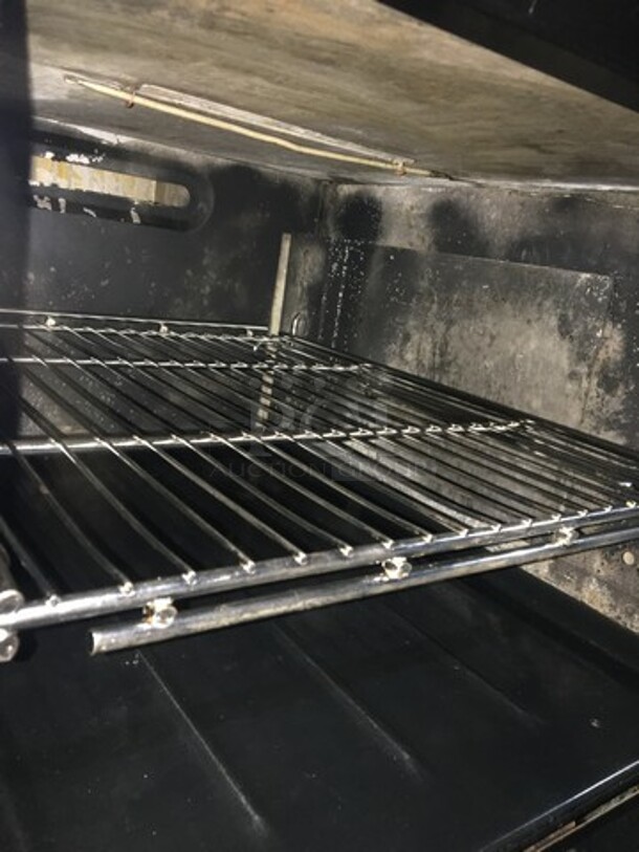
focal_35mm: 29
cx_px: 320
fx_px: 714
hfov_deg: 48.2
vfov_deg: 61.7
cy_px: 426
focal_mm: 4.15
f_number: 2.2
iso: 160
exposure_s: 1/16
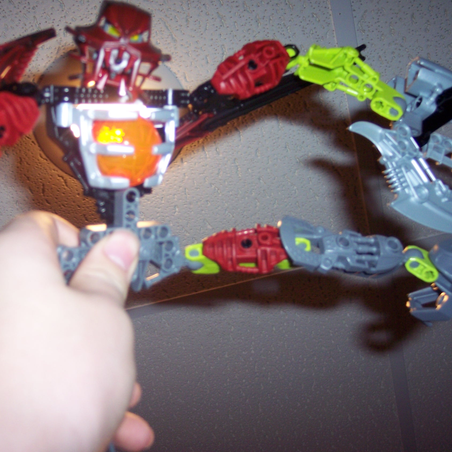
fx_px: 694
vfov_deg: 36.1
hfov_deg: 35.8
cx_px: 163
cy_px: 225
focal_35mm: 47
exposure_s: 1/60
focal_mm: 8
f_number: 2.8
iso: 140
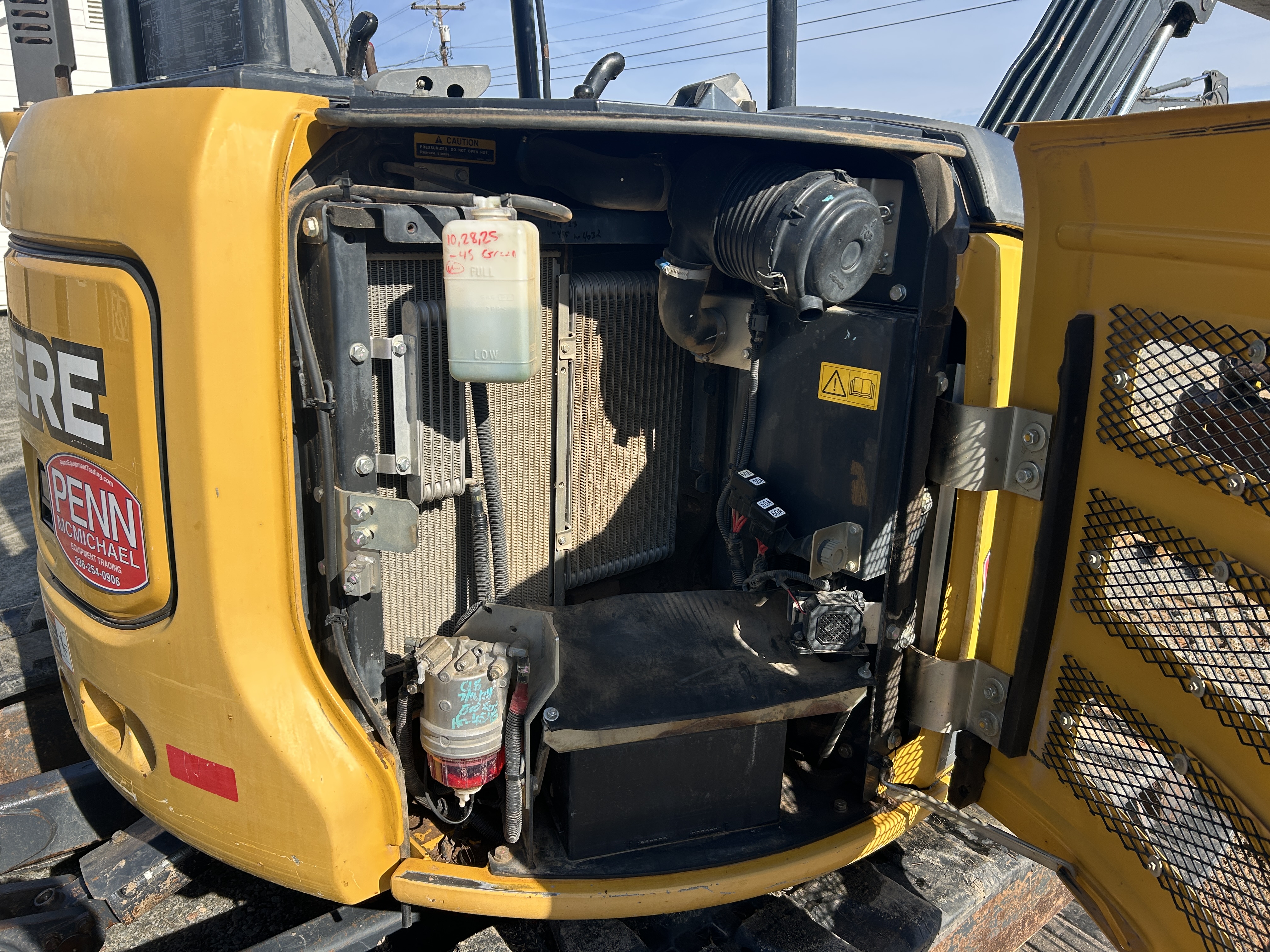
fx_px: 954
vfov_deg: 53.1
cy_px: 476
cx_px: 635
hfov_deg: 67.3
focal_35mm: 26
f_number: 1.5
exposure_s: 1/2457
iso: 50
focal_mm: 5.7
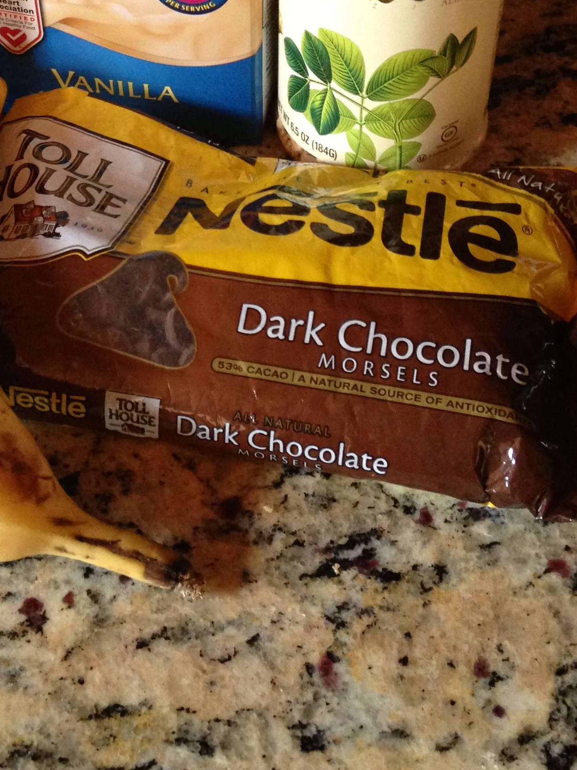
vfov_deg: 29.9
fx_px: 1401
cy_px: 133
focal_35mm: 63
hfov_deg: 23.2
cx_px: 210
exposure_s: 1/20
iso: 320
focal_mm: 4.13
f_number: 2.4
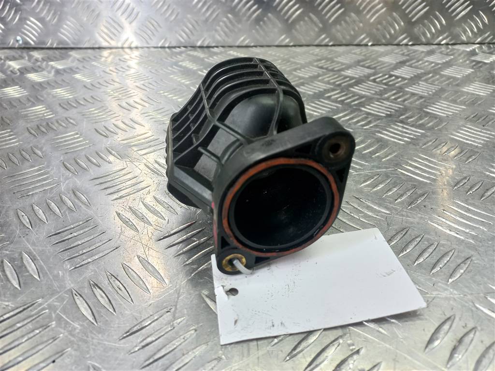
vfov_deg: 54.9
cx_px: 248
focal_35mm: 25
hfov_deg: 69.4
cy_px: 186
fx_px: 357
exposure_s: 1/50
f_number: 1.8
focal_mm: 4.6
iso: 80
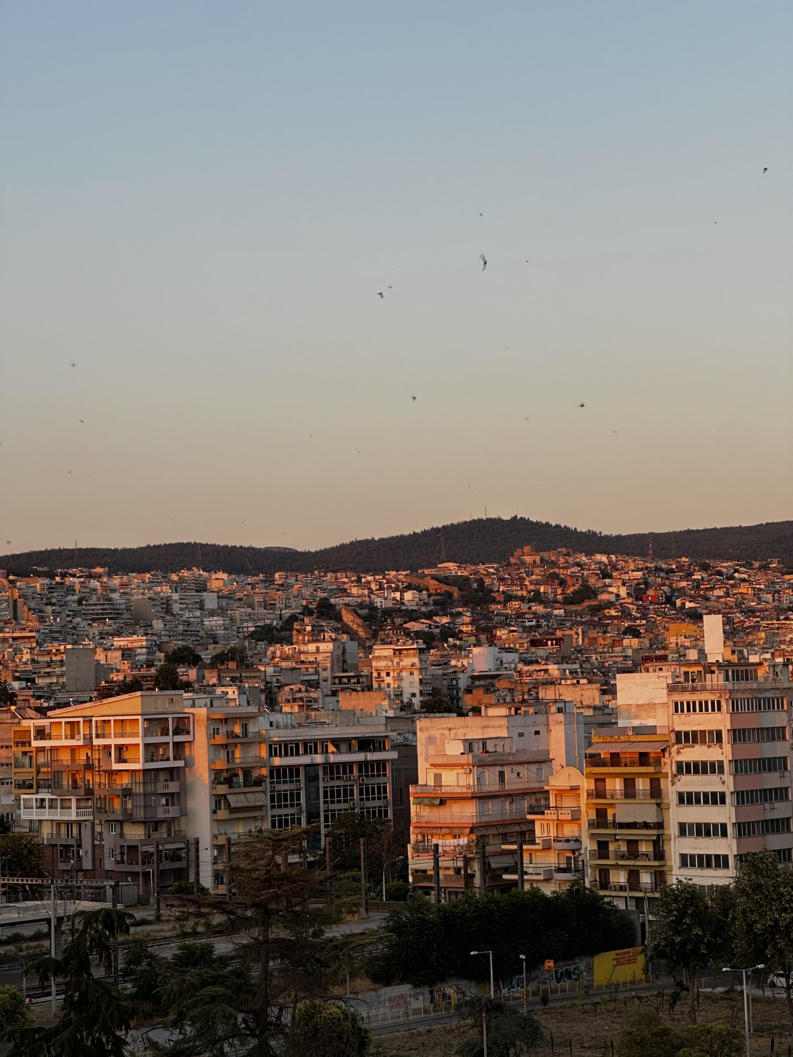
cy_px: 528
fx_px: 2352
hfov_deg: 19.1
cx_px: 396
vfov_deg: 25.3
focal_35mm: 77
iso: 32
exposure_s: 1/99
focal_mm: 9
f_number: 2.8
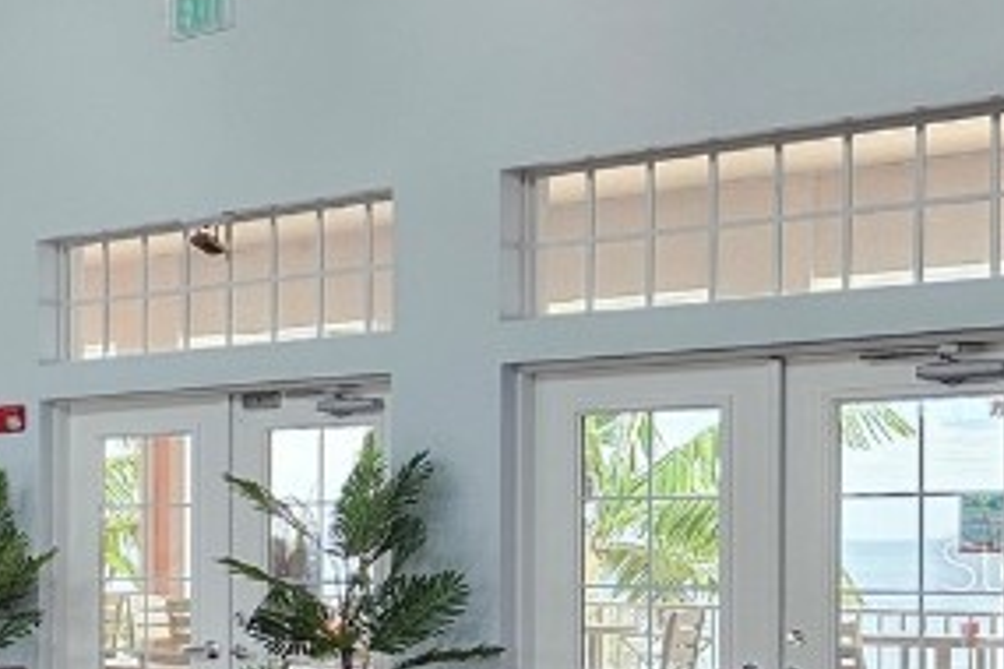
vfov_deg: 15.7
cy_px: 563
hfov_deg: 20.1
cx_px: -532
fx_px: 2398
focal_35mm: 86
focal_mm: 5.4
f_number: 1.8
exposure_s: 1/359
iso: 250
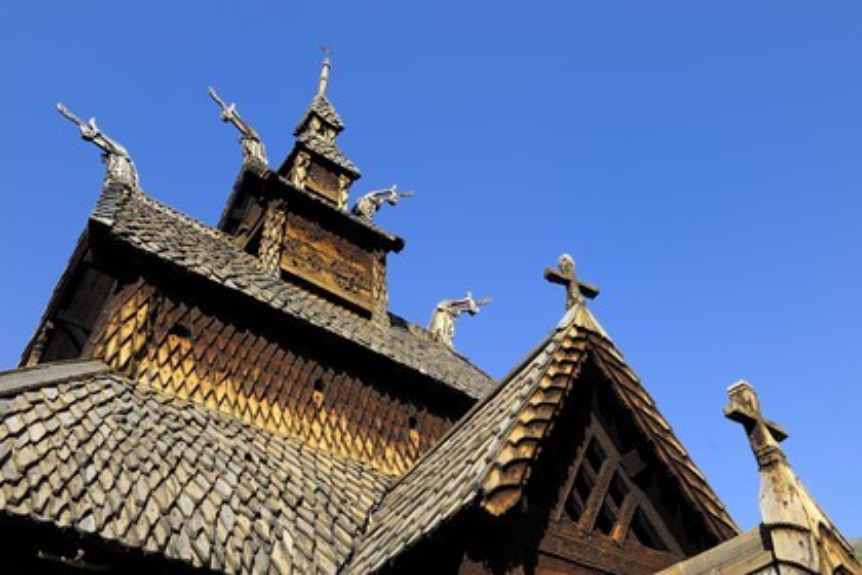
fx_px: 694
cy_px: 288
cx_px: 431
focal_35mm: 29
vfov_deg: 45.0
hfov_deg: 63.7
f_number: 11
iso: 200
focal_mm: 29
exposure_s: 1/160
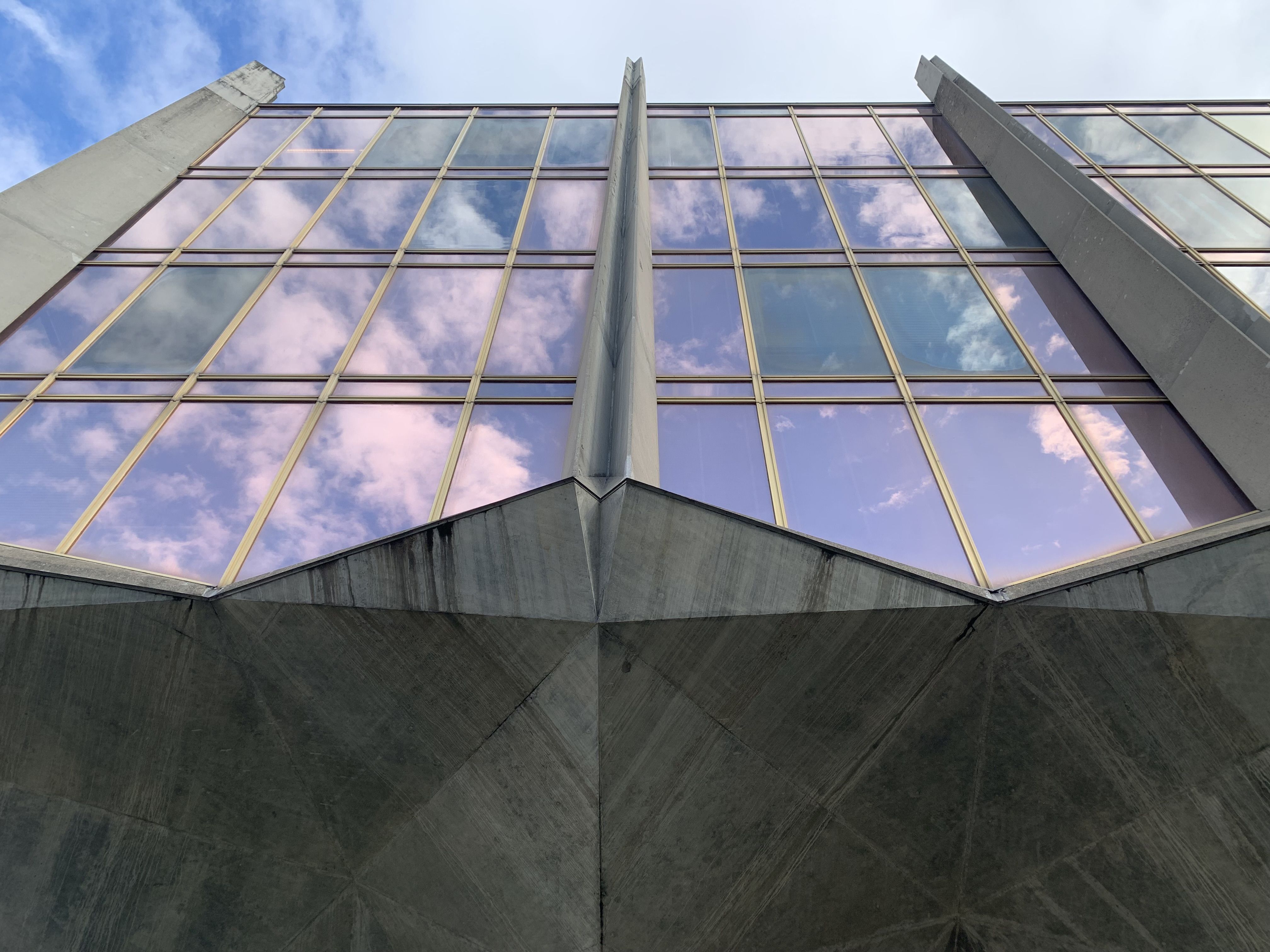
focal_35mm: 26
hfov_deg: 67.3
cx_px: 635
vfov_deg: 53.1
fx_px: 954
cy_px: 476
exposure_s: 1/743
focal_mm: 4.25
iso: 25
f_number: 1.8
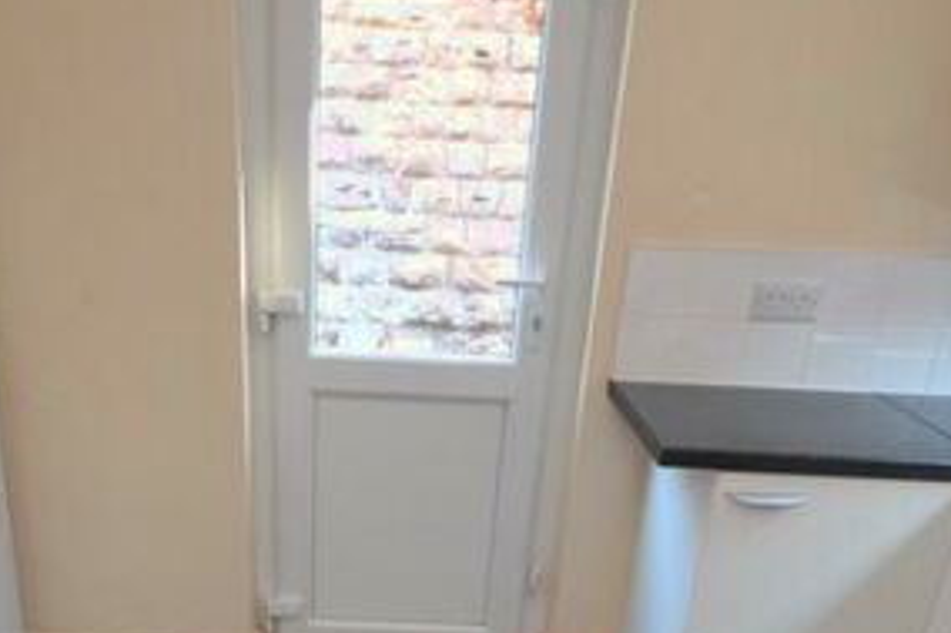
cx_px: 409
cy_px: 712
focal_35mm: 37
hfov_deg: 51.7
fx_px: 977
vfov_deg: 31.5
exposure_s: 1/30
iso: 1600
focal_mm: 10
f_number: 8
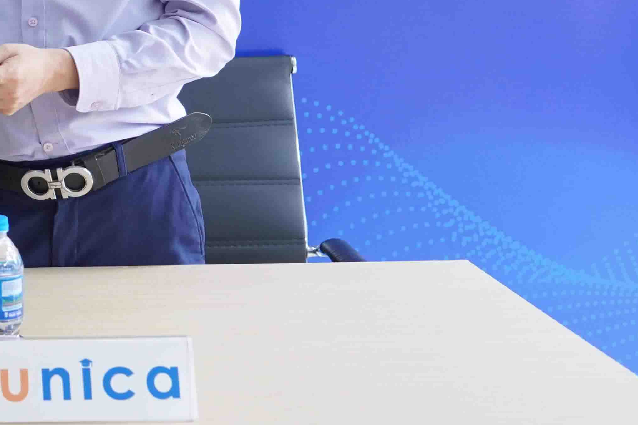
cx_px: -203
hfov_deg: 17.3
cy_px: -170
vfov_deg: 11.9
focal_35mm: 111
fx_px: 1967
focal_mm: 38
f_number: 4
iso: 1250
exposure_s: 1/160
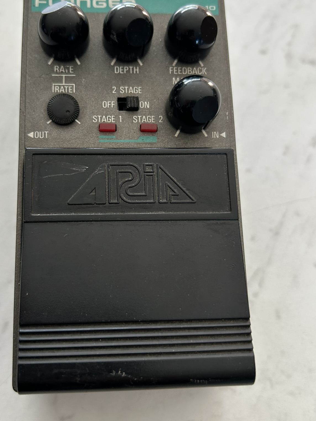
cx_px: 124
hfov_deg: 40.5
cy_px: 191
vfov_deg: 52.5
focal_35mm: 35
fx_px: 426
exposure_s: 1/121
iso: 100
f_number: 1.5
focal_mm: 5.7
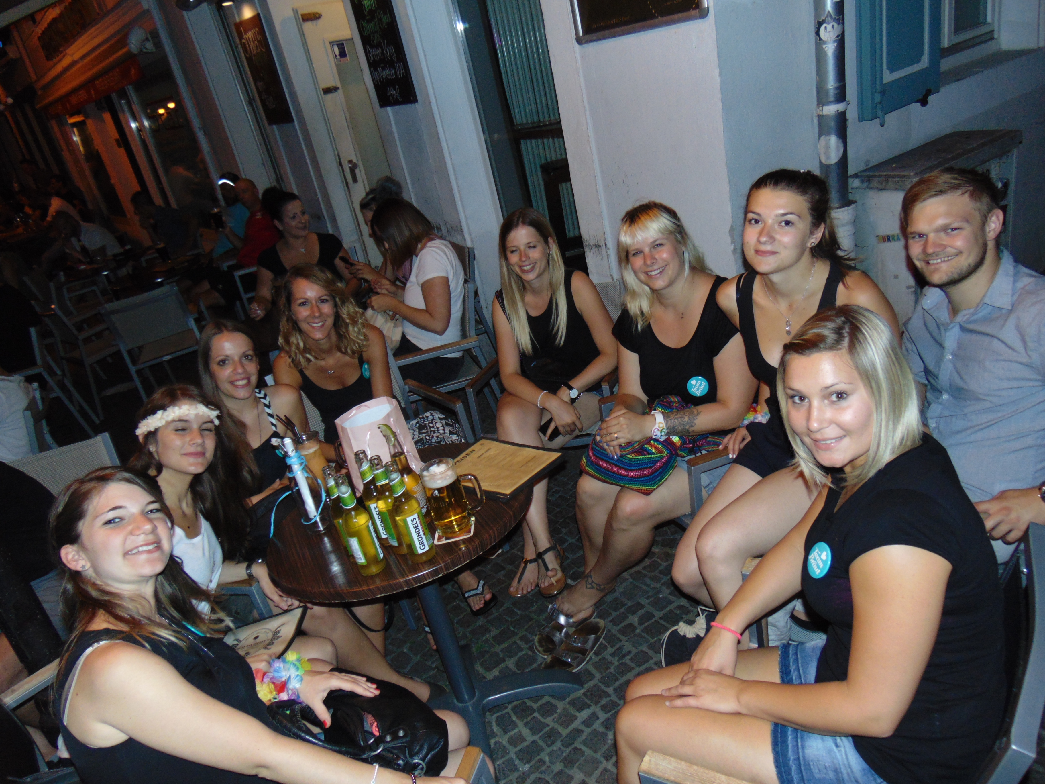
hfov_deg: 69.4
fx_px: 755
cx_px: 522
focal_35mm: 25
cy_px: 392
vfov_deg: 54.9
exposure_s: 1/30
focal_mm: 4.5
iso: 200
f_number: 3
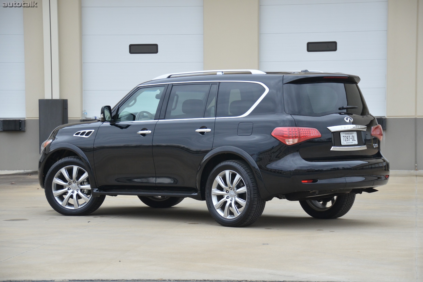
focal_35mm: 121
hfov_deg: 16.9
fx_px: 1422
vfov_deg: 11.3
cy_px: 141
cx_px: 213
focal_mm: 80
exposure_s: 1/640
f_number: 5
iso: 800
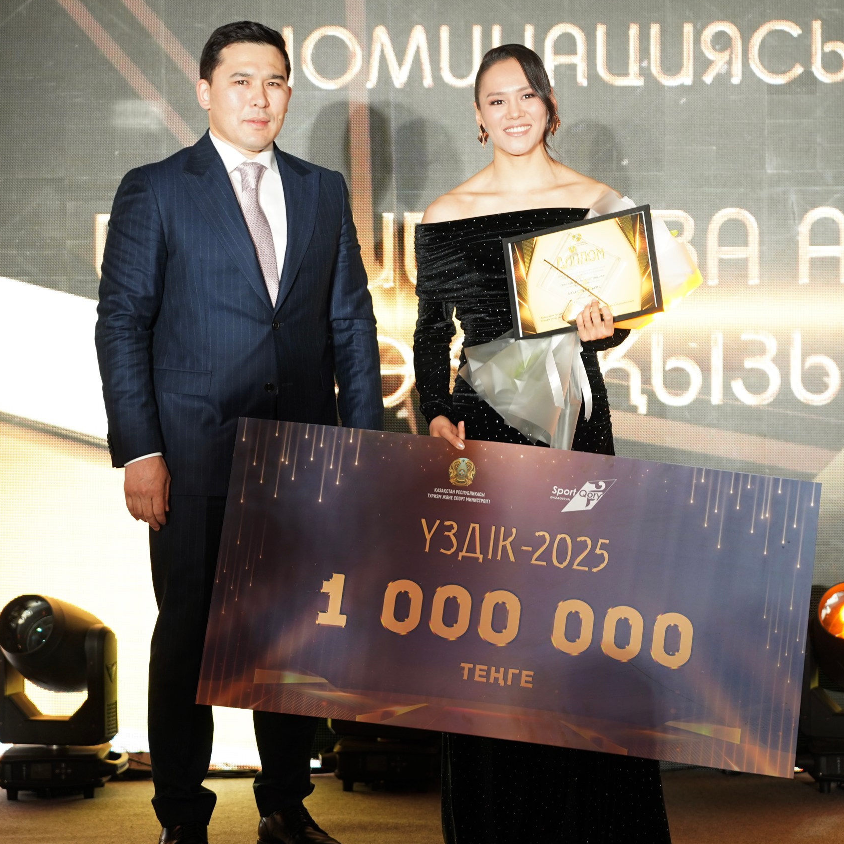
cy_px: 421
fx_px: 3090
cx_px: 418
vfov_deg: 15.6
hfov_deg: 15.6
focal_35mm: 112
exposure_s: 1/125
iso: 800
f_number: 2.8
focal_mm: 87
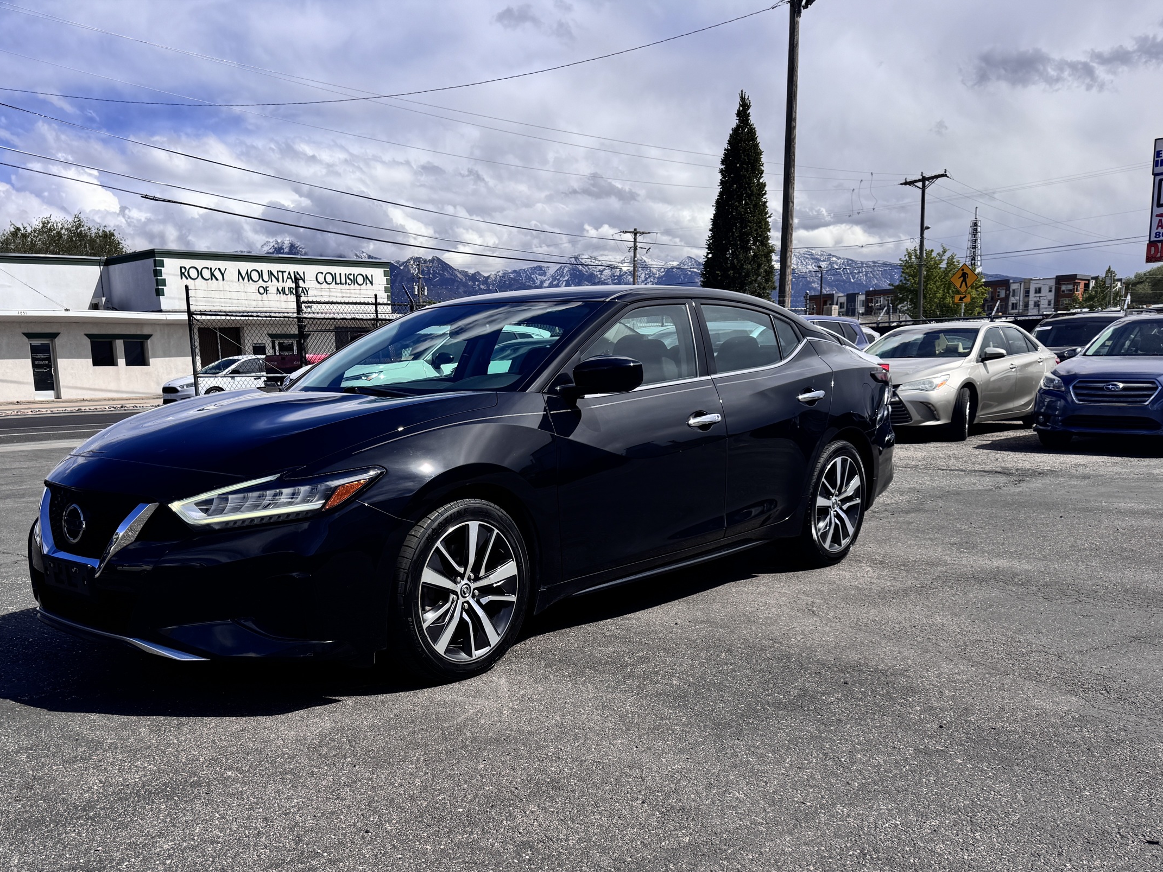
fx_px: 1075
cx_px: 474
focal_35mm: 32
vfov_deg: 43.6
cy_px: 577
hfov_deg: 56.4
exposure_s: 1/4950
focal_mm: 6.76
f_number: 1.78
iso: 80
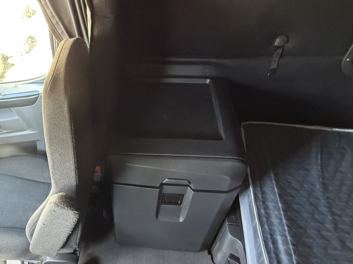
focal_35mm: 28
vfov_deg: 49.3
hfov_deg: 61.8
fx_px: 286
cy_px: 164
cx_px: 115
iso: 800
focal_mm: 2.22
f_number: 2.2
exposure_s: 1/60
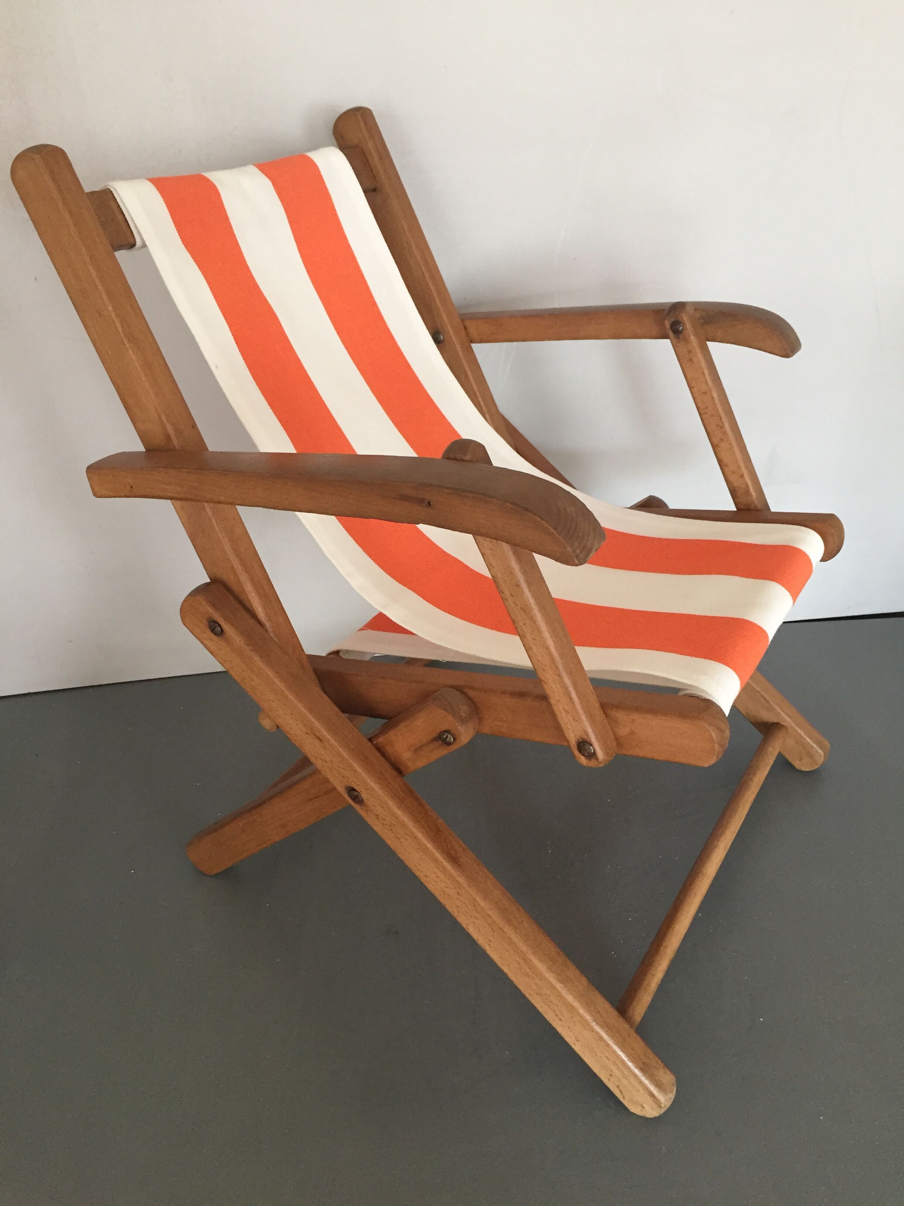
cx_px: 452
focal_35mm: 29
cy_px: 603
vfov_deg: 61.7
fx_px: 1010
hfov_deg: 48.2
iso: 160
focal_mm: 4.15
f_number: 2.2
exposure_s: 1/33
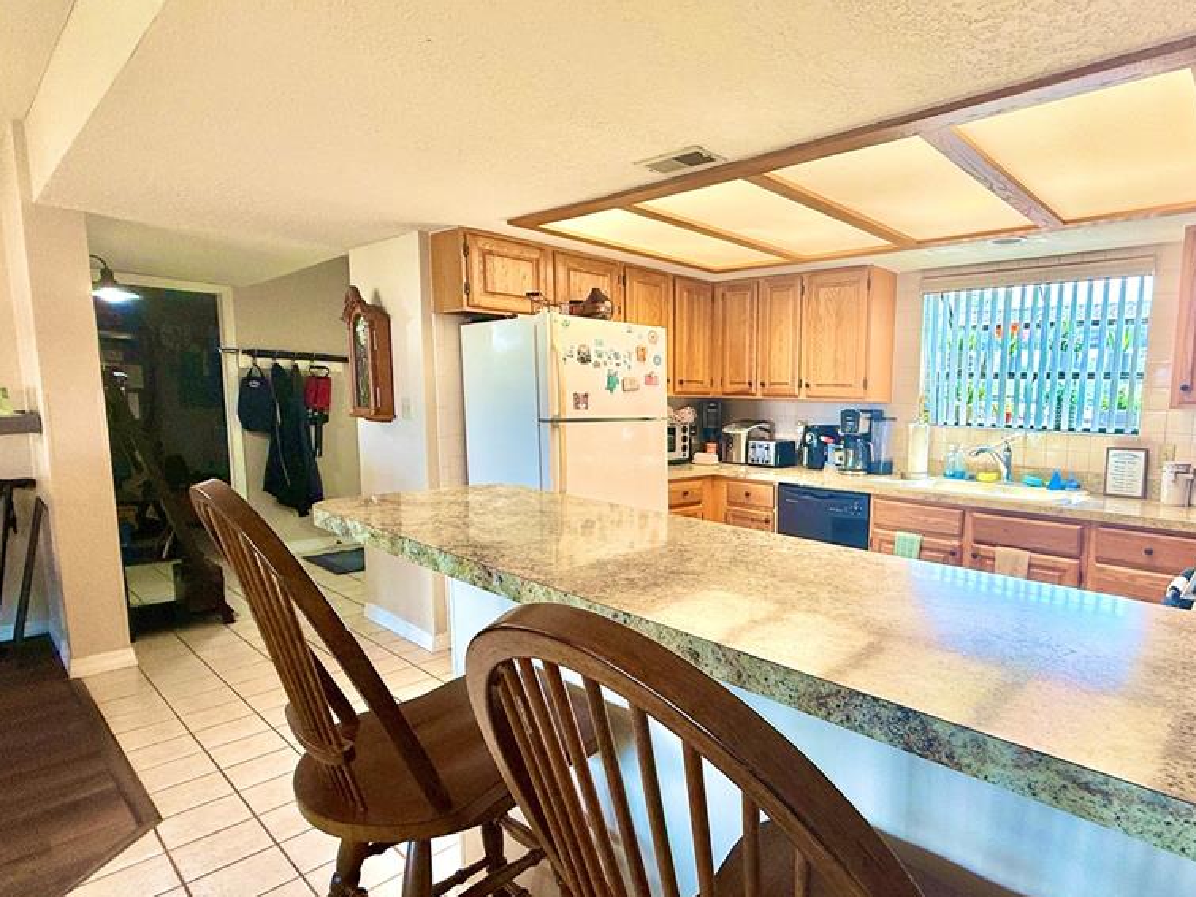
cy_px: 479
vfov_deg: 68.6
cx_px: 798
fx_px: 656
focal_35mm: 19
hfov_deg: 81.8
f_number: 2.2
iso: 64
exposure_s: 1/120
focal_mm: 2.22
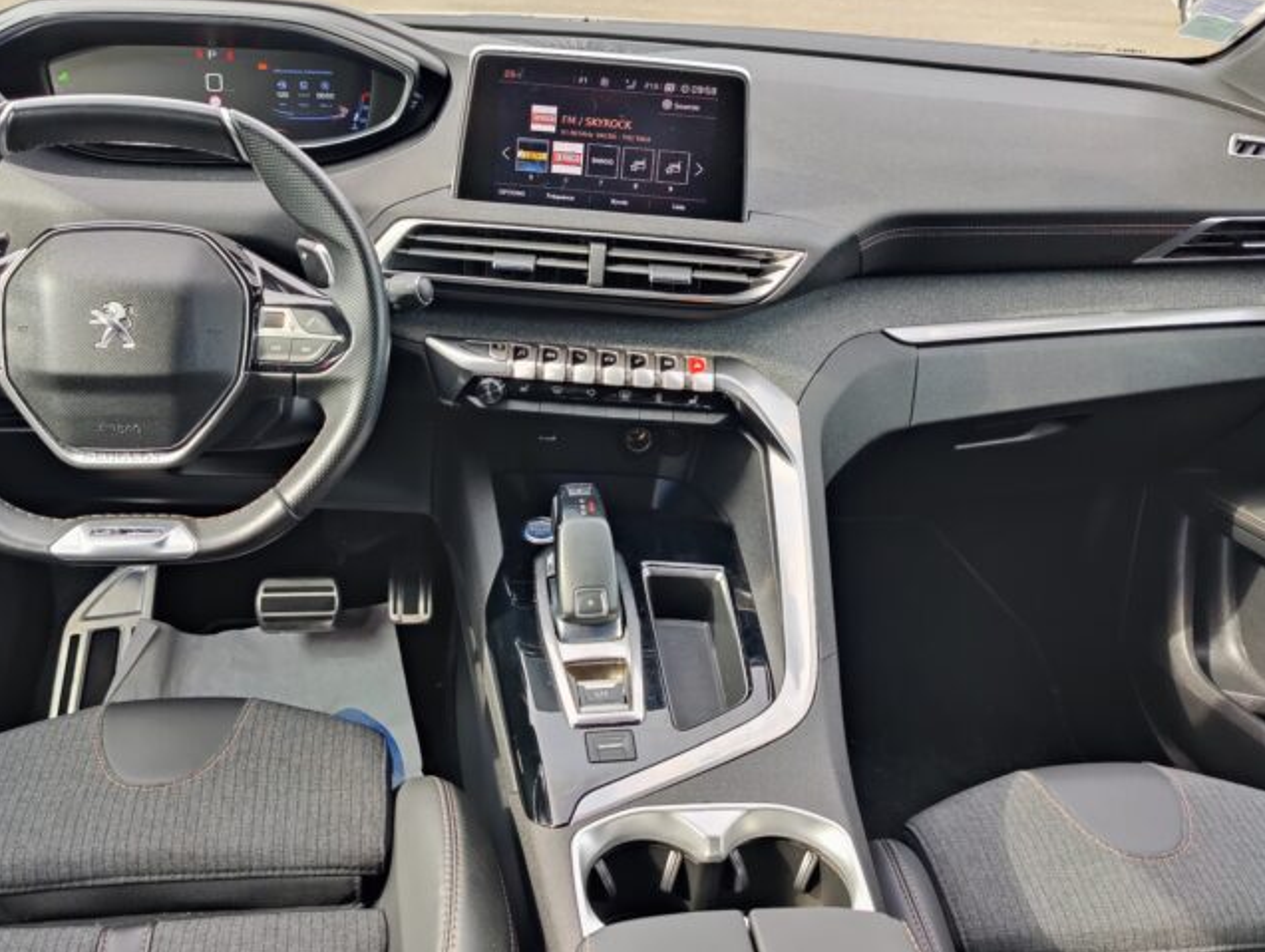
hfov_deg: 42.9
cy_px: 445
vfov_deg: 32.9
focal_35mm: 44
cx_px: 585
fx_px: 1610
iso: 134
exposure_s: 1/200
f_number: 1.88
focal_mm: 6.06
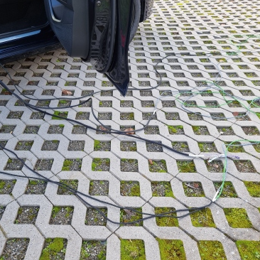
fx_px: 246
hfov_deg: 55.4
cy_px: 131
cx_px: 113
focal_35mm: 29
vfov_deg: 55.6
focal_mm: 6.7
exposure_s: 1/100
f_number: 1.8
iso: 50
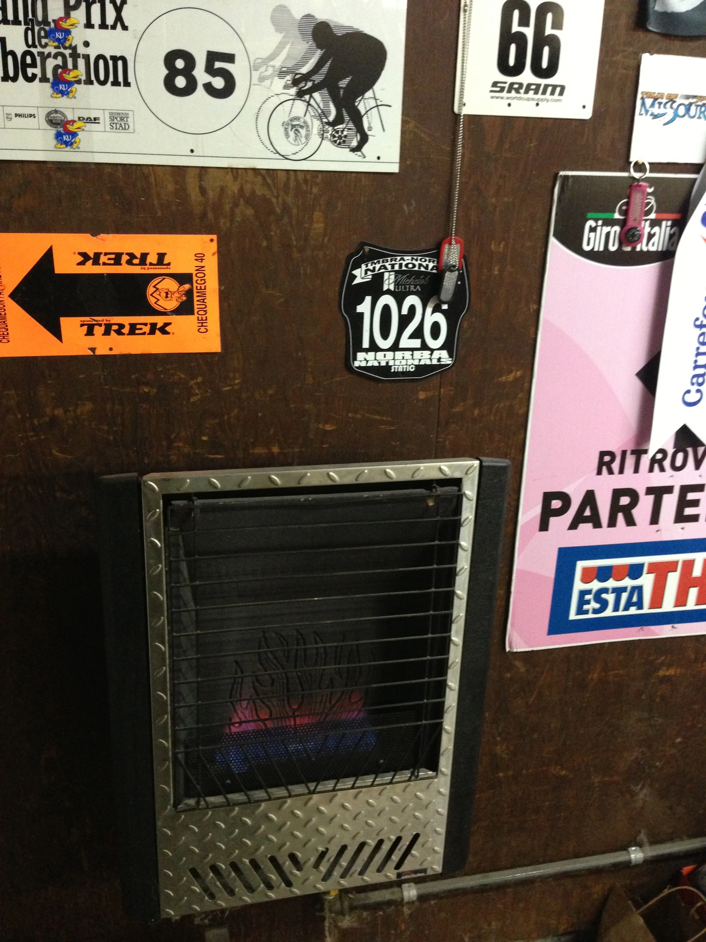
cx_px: 353
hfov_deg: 42.9
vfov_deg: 55.4
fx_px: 897
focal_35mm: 33
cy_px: 471
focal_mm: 4.13
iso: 400
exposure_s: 1/20
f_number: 2.4
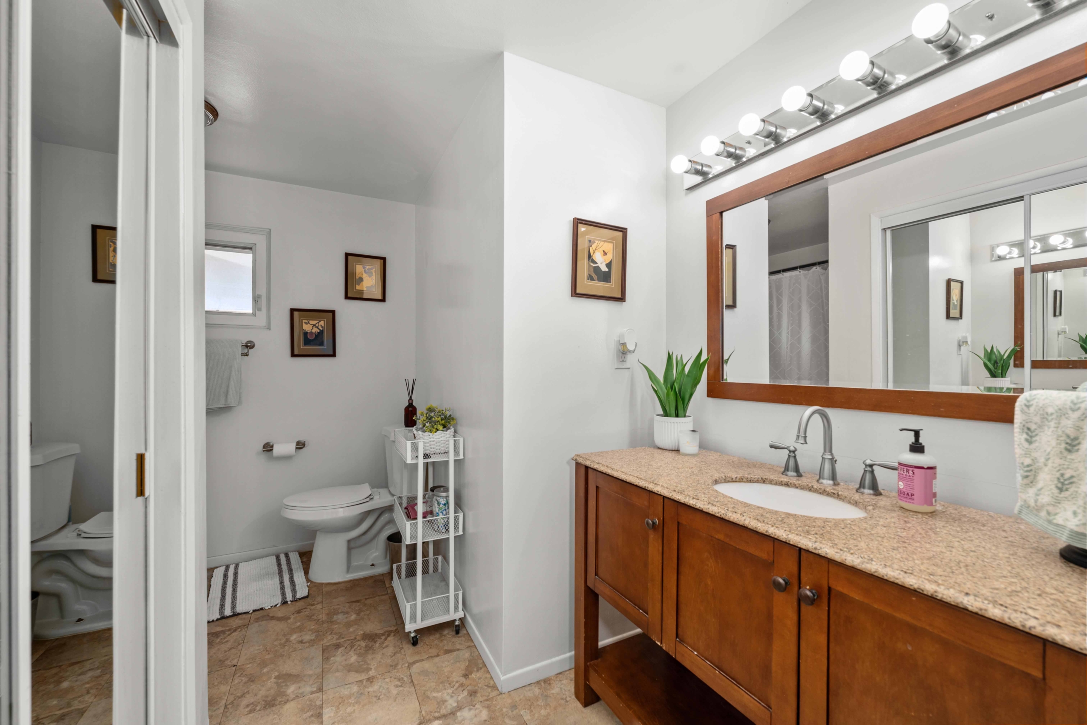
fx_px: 423
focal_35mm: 14
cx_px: 544
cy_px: 362
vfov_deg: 81.2
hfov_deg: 104.3
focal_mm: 14
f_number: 8
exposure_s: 1/10
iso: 100
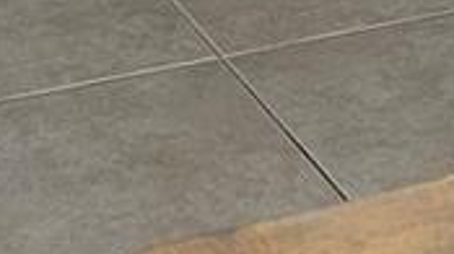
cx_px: 283
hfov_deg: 12.5
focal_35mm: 172
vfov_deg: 6.3
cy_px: -586
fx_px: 2068
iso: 40
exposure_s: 1/180
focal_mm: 6.3
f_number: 1.7
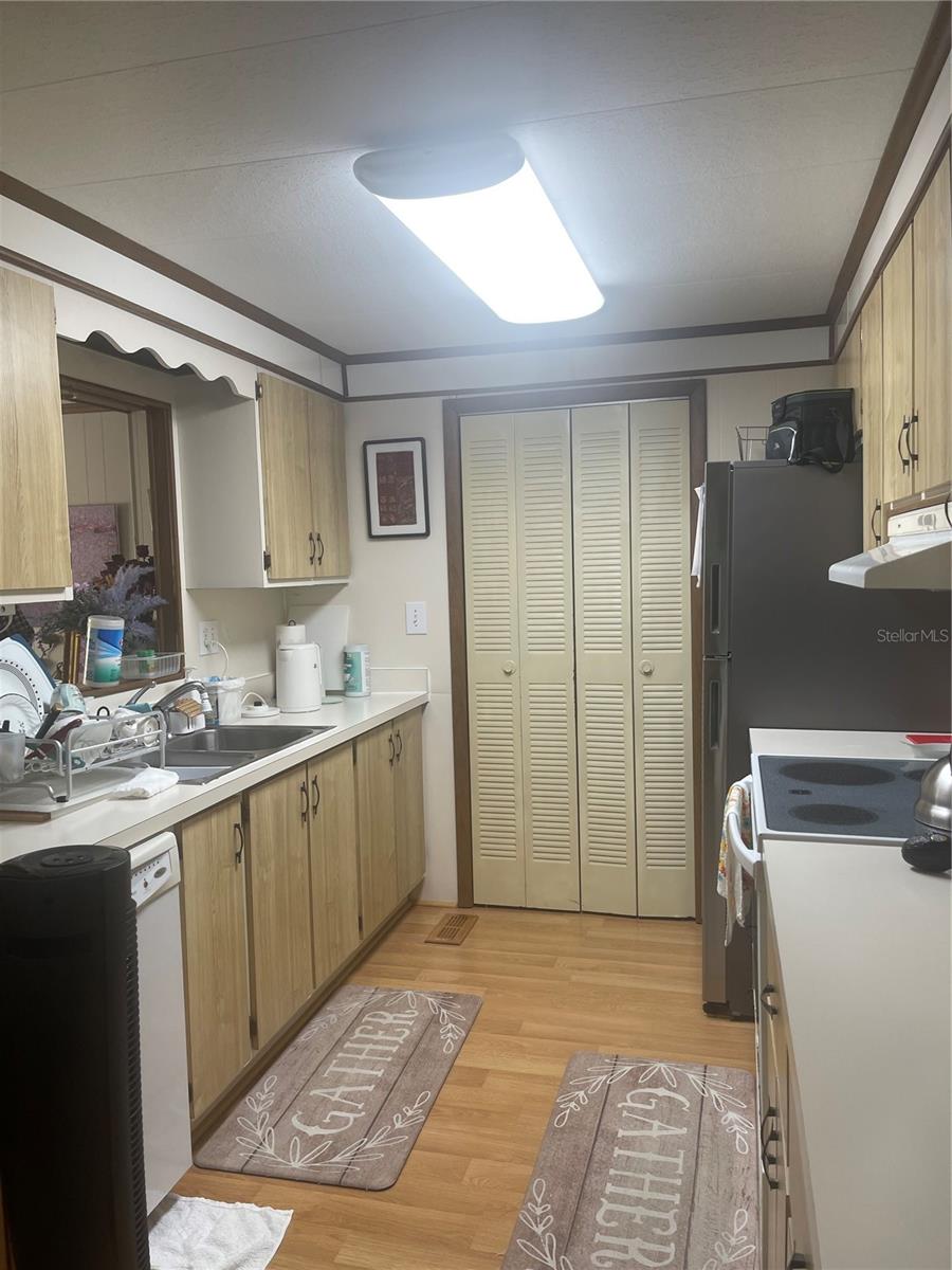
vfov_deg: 69.4
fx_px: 917
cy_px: 635
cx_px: 476
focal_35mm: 25
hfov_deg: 54.9
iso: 64
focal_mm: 5.1
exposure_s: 1/120
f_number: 1.6
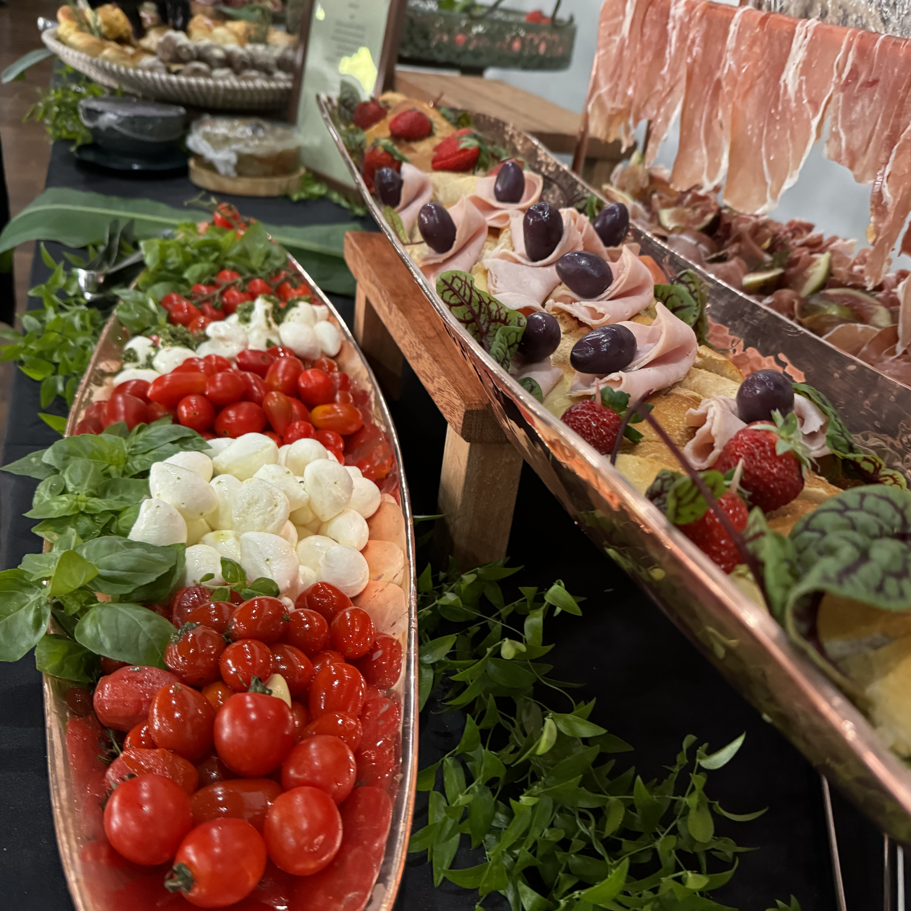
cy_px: 484
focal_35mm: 29
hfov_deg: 55.6
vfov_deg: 55.6
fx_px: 863
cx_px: 464
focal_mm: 6.76
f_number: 1.78
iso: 640
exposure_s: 1/60
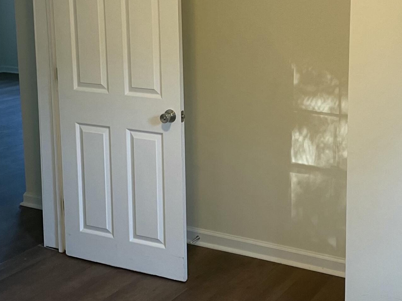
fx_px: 708
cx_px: 236
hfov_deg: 31.6
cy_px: 81
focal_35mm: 61
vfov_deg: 23.8
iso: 125
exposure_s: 1/60
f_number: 1.6
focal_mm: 4.2
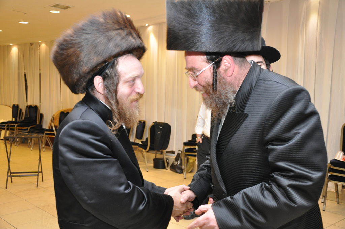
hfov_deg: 51.3
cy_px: 114
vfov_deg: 35.4
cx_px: 172
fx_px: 359
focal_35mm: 38
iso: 800
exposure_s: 1/60
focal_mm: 25
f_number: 5.6
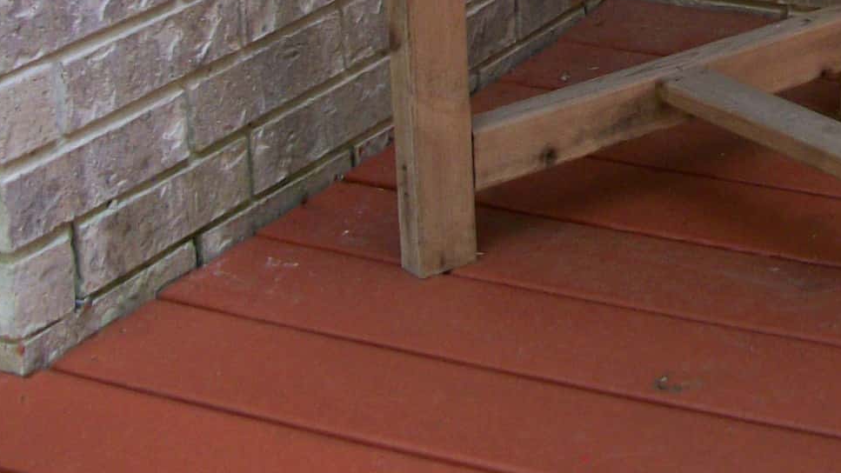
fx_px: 2319
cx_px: 964
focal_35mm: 104
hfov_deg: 19.5
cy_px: -369
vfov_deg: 10.9
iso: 80
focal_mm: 5.7
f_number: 2.9
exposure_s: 1/80
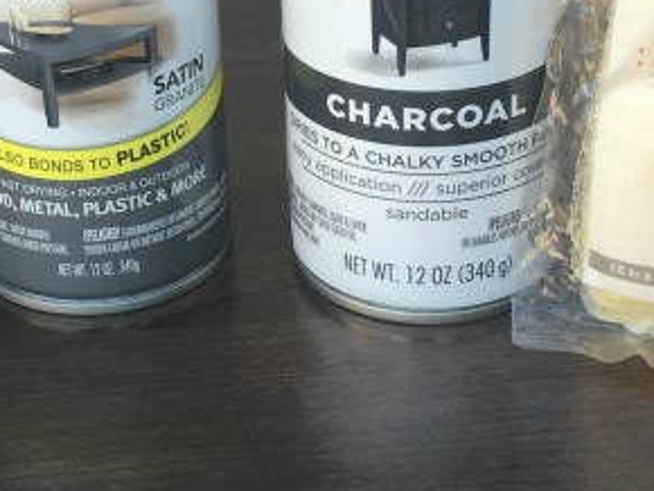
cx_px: 178
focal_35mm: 100
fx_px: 1891
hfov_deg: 19.5
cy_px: 77
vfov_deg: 14.7
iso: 25
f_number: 2.2
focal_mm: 4.15
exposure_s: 1/120
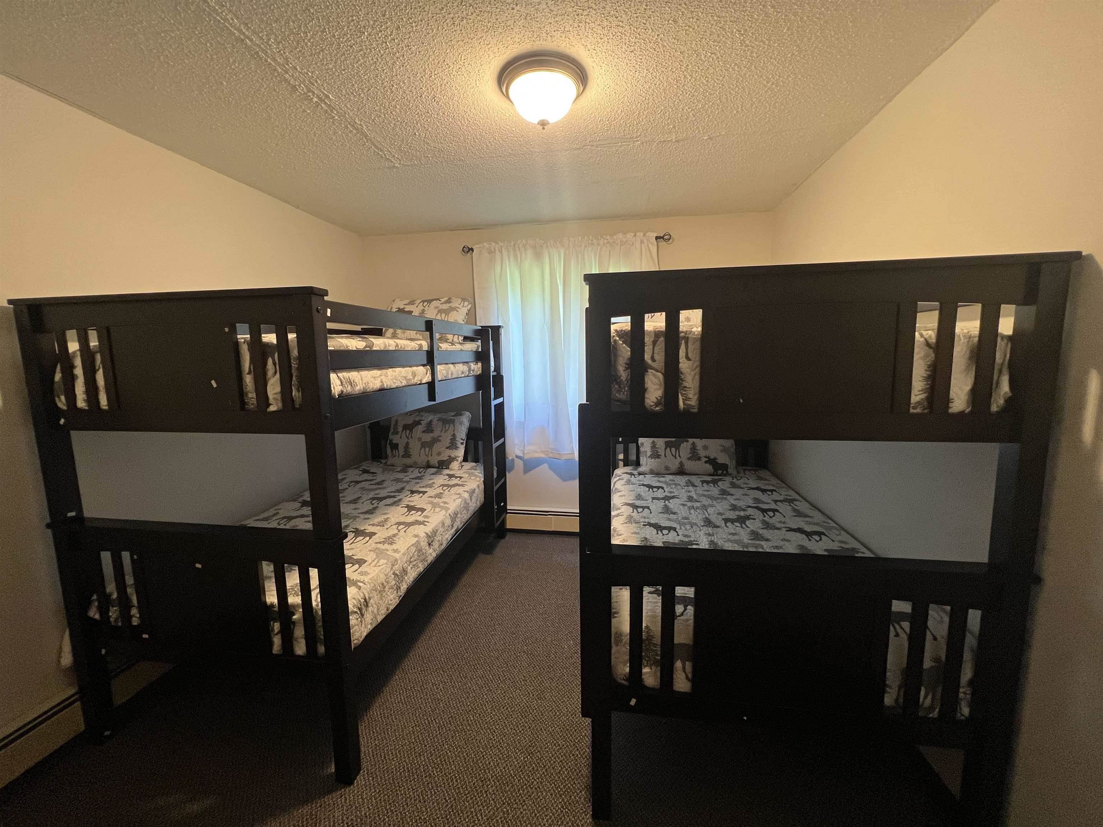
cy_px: 414
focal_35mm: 13
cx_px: 552
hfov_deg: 106.2
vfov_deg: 89.9
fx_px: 414
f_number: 1.8
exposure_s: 1/60
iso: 320
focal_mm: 1.57
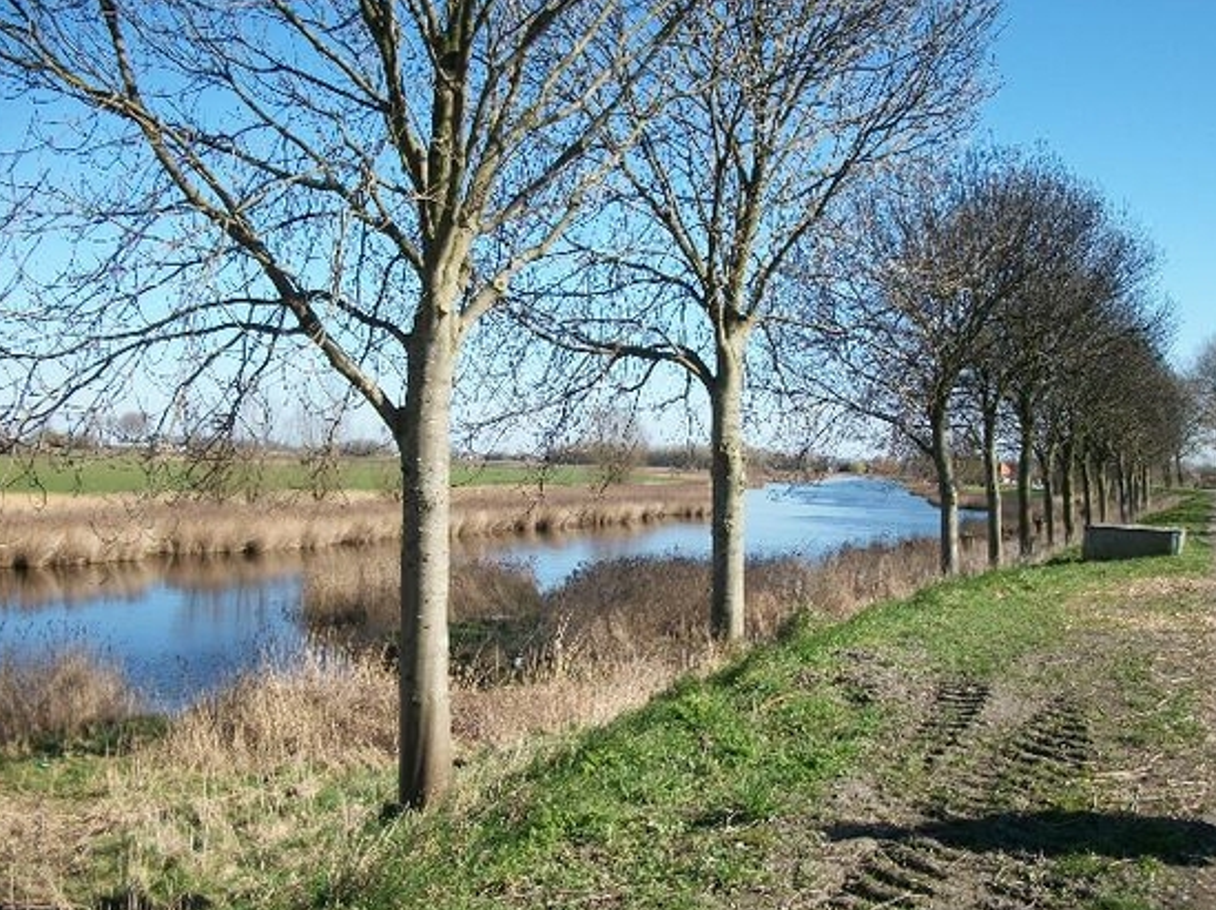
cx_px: 600
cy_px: 456
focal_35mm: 35
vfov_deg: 40.7
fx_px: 1229
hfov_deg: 52.7
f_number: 8.8
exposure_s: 1/100
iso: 80
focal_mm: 5.7
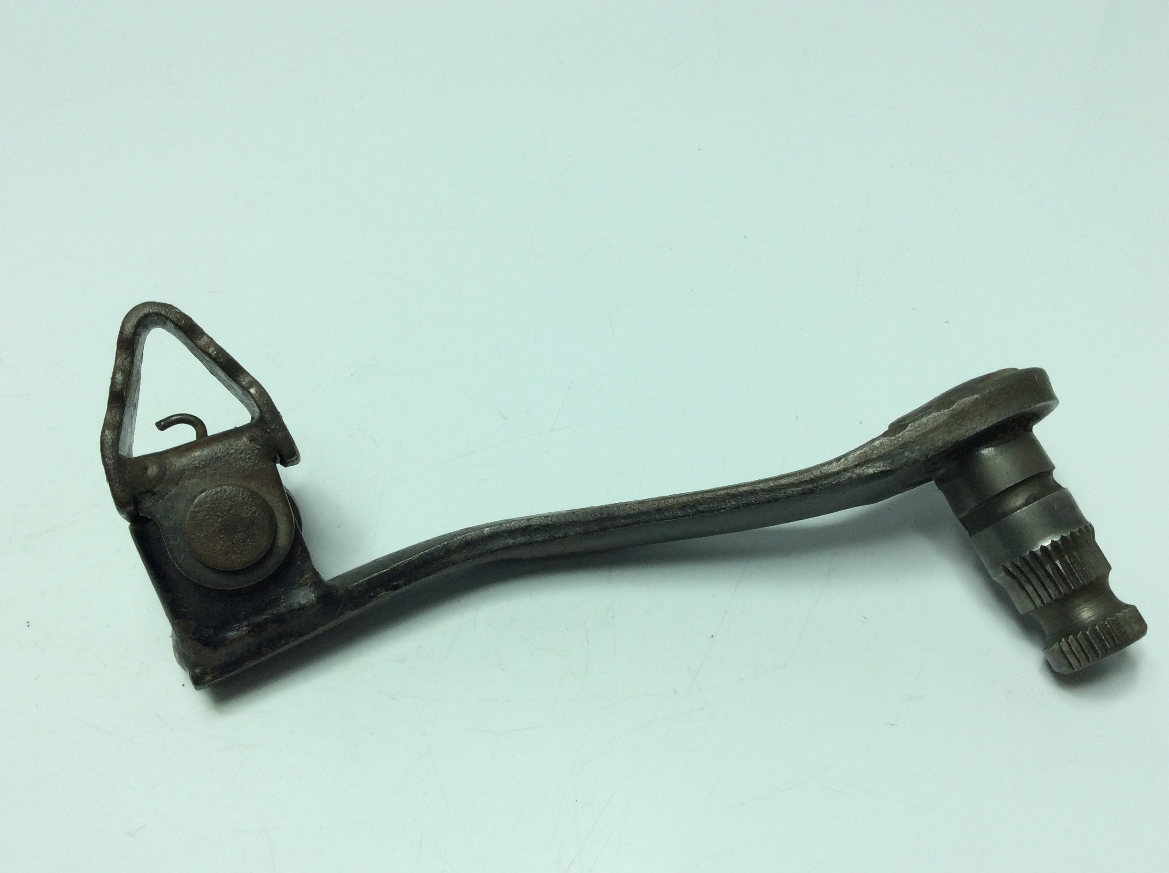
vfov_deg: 44.1
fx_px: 1079
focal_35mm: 32
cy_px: 436
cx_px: 584
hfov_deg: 56.9
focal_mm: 3.3
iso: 32
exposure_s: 1/615
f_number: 2.4
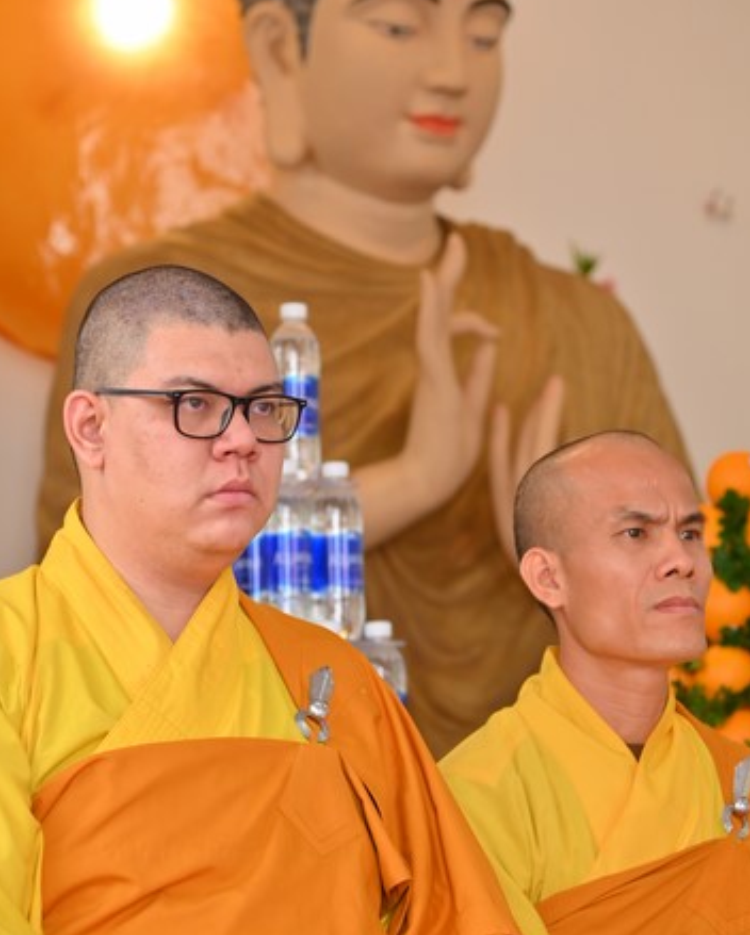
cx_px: 336
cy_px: 624
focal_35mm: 136
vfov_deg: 14.1
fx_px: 3768
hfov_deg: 11.4
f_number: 5
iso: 320
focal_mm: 98
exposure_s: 1/125
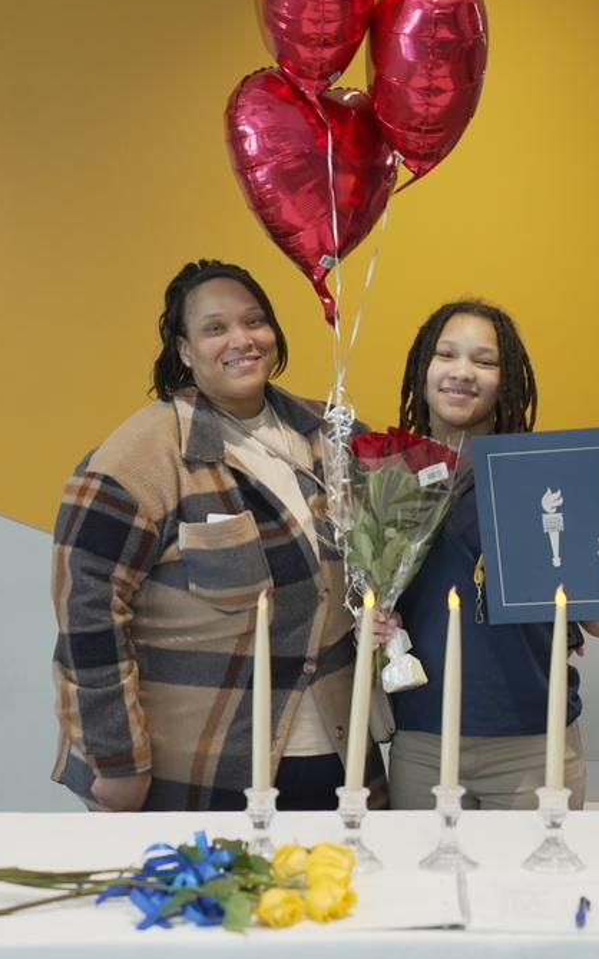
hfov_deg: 16.7
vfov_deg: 26.5
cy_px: 472
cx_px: 337
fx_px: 2038
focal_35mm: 78
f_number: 3.5
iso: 1600
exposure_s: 1/200
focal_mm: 50
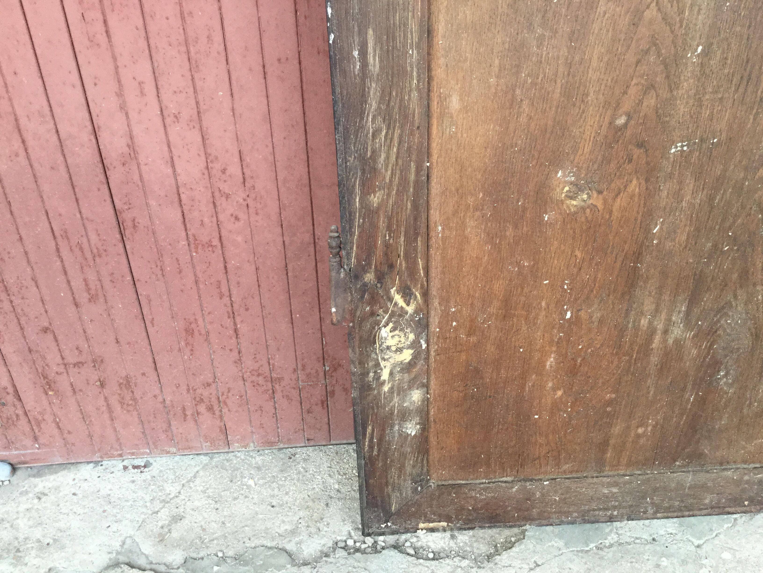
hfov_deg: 58.4
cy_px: 286
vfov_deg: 45.4
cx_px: 382
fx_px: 683
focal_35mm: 31
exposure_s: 1/33
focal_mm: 3.3
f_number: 2.4
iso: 40
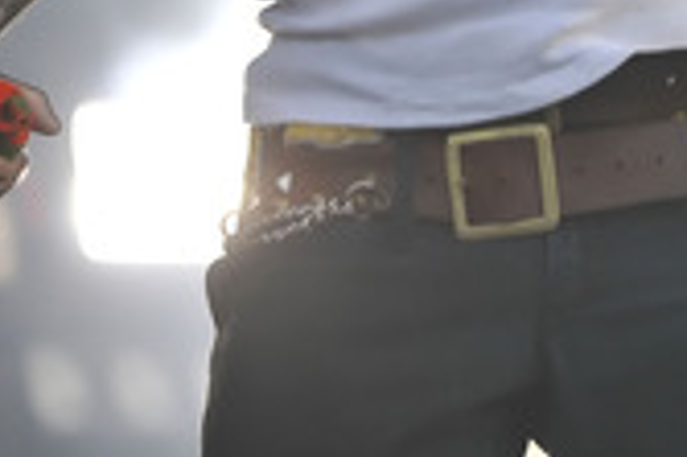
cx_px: 428
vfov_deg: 2.4
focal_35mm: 576
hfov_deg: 3.6
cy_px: -350
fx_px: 10981
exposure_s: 1/250
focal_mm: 160
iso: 400
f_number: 3.2
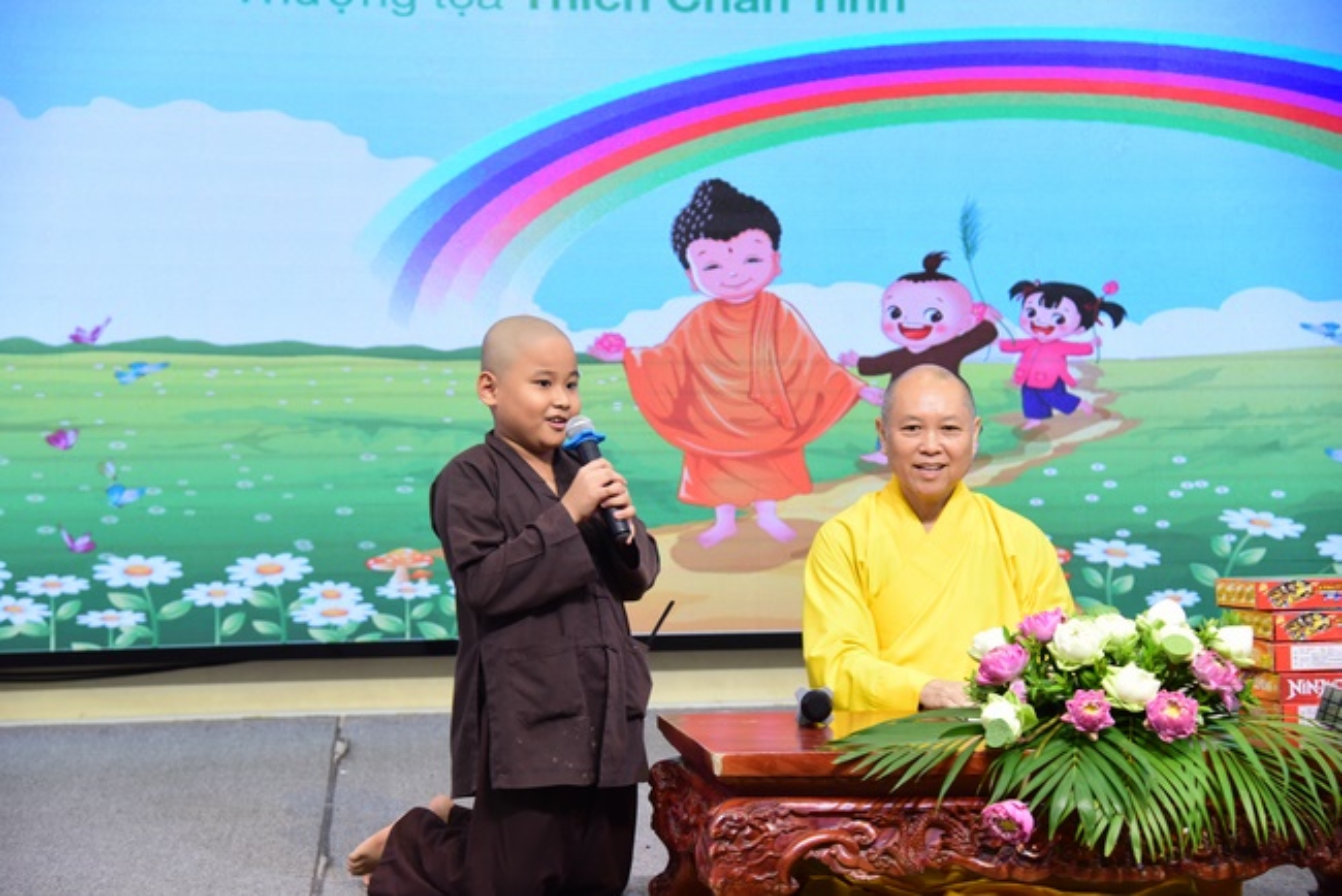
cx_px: 671
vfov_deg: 18.2
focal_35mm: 75
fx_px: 2797
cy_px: 448
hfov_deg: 27.0
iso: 2000
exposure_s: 1/80
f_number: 5
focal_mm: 75
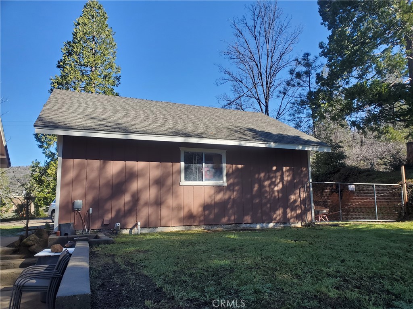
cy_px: 154
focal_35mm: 26
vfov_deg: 53.1
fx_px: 310
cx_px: 206
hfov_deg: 67.3
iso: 50
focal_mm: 4.3
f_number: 2.4
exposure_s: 1/612
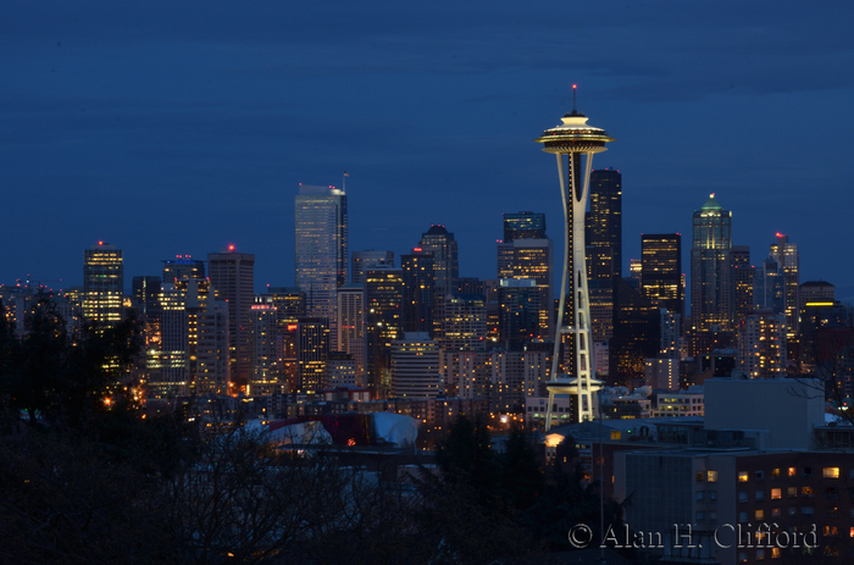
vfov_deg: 14.0
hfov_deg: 21.0
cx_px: 427
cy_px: 282
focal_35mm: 98
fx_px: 2307
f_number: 20
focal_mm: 65
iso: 100
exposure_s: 15.1
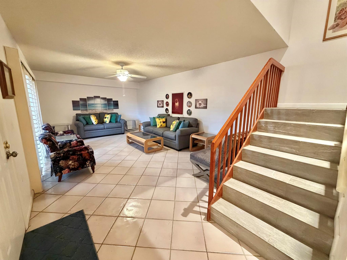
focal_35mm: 14
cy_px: 130
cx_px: 174
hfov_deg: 102.1
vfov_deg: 85.7
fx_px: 140
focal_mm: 2.22
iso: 640
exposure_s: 1/60
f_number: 2.2
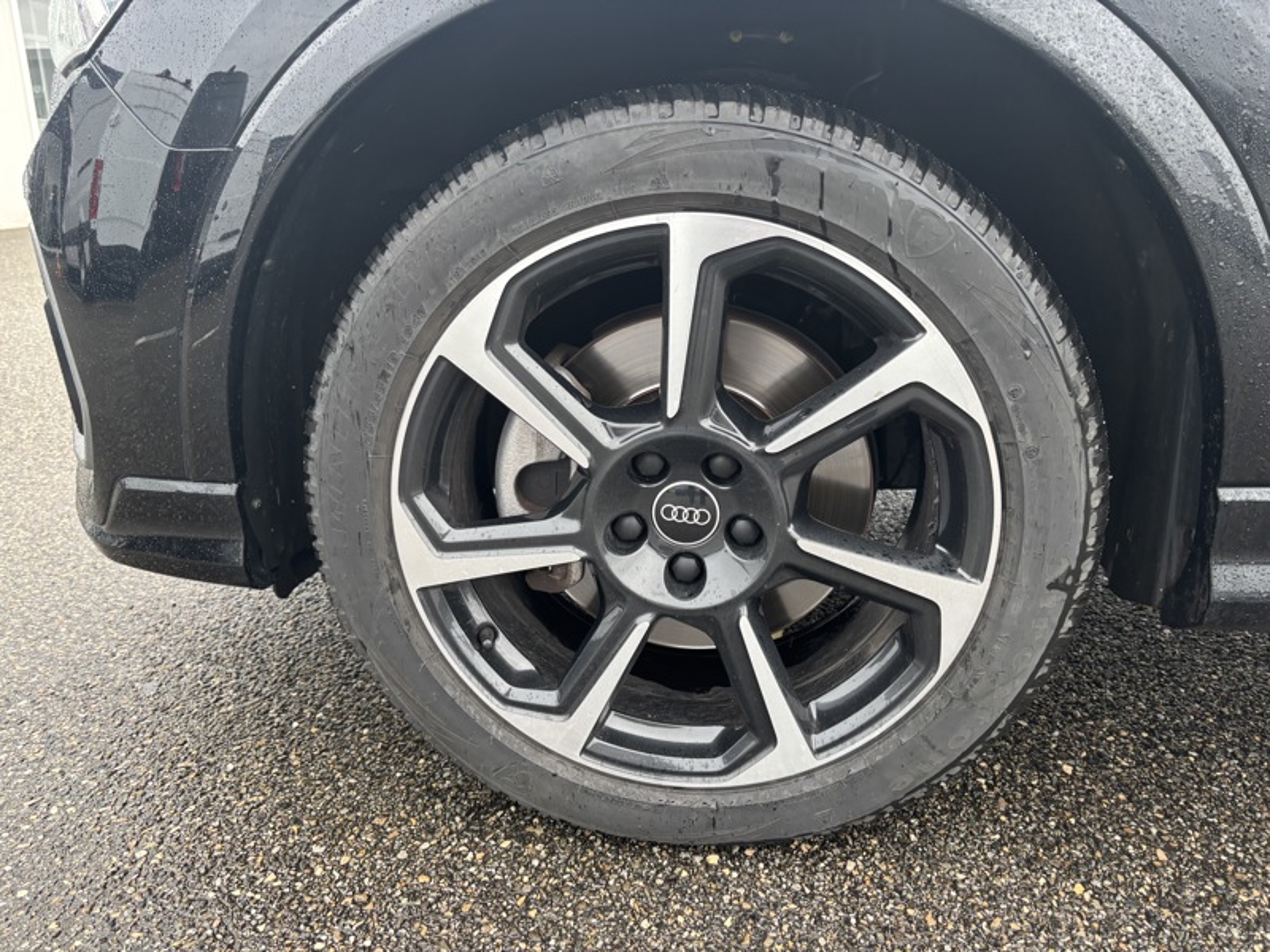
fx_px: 954
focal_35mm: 26
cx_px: 635
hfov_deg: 67.3
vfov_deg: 53.1
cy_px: 476
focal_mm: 5.96
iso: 100
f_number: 1.6
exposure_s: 1/121
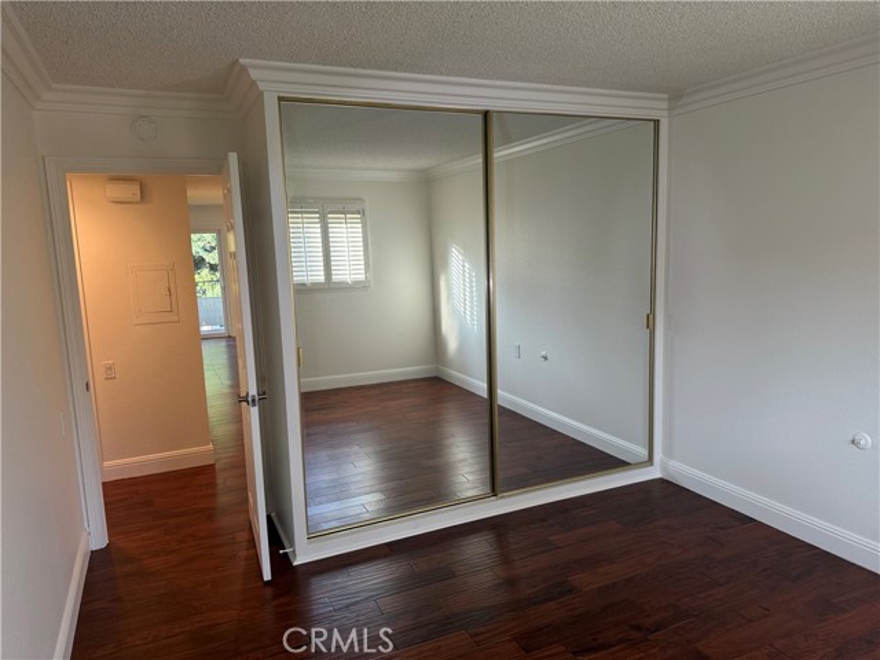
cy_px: 330
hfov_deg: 71.6
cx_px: 440
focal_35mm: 24
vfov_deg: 56.8
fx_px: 610
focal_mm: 6.76
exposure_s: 1/129
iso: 200
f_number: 1.78
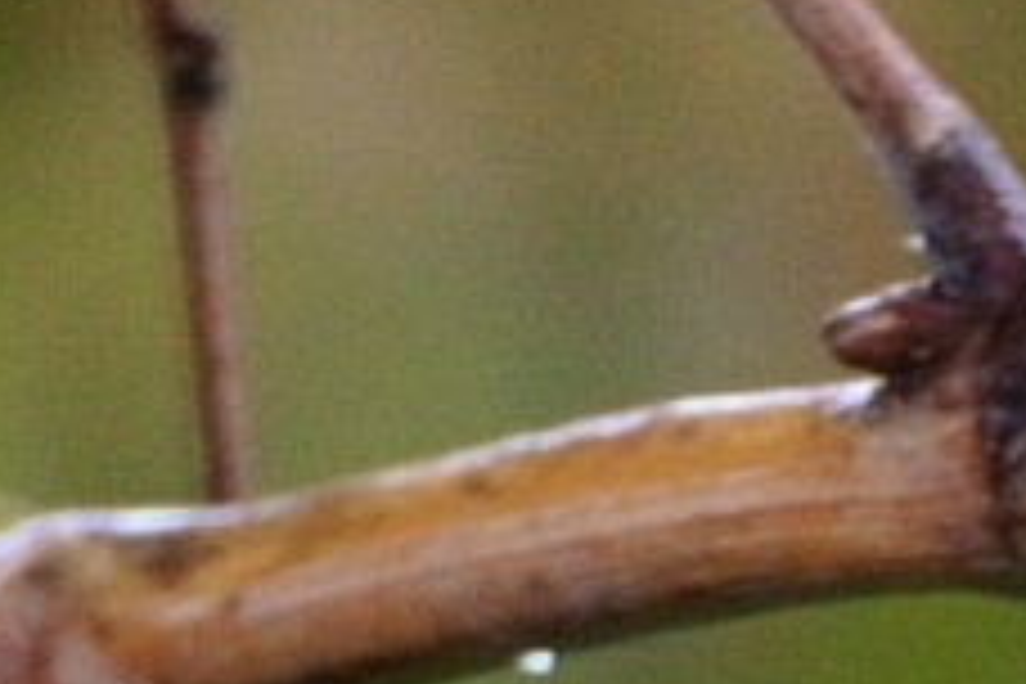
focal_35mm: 5323
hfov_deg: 0.4
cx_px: 2106
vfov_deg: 0.3
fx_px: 151694
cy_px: 531
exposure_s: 1/320
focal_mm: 500
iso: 2000
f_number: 8
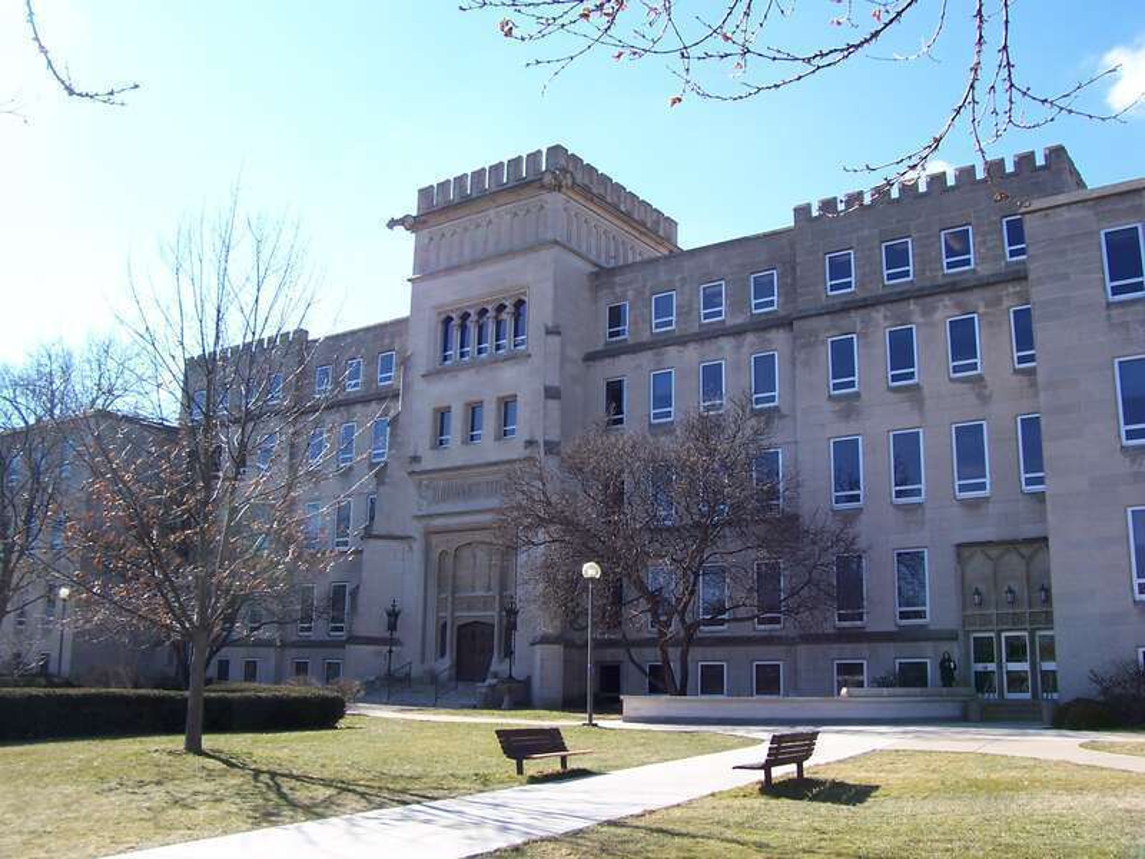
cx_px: 572
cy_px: 430
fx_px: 1125
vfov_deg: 41.8
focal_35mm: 34
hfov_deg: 54.0
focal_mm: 5.6
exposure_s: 1/250
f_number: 5.6
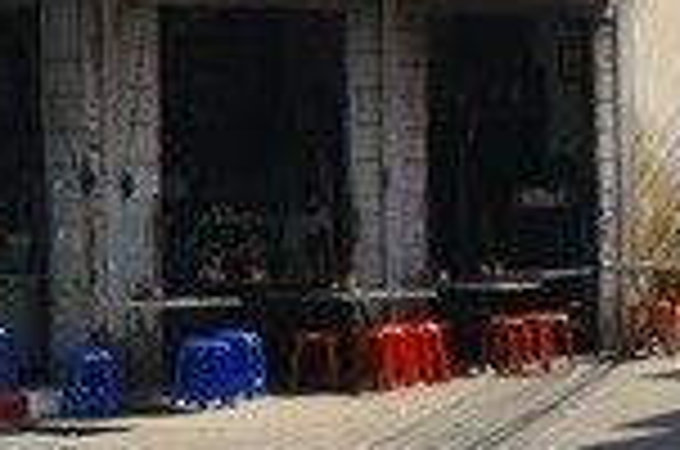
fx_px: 3550
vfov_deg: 7.2
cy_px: 29
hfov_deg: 10.7
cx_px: -248
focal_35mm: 188
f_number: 8
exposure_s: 1/500
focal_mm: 27
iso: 250
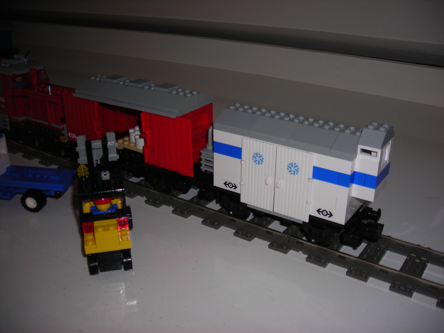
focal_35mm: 38
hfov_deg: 49.0
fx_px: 487
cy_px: 166
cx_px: 222
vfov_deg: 37.7
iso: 50
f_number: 3.2
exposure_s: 1/60.1
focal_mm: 6.3
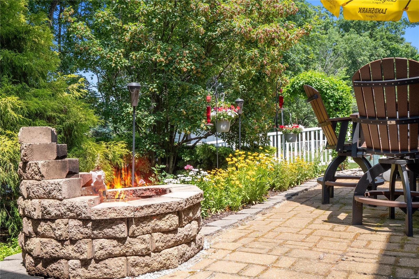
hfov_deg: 53.1
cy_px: 140
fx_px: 419
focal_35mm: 36
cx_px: 210
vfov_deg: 36.9
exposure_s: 1/250
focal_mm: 18
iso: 400
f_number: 8
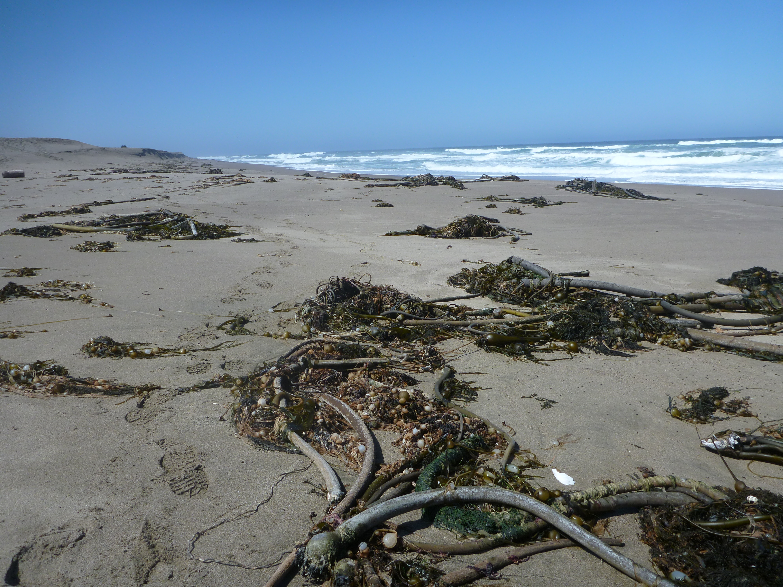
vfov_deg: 49.7
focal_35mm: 28
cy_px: 294
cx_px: 392
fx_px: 633
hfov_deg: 63.4
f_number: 3.3
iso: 100
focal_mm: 4.9
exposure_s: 1/1300
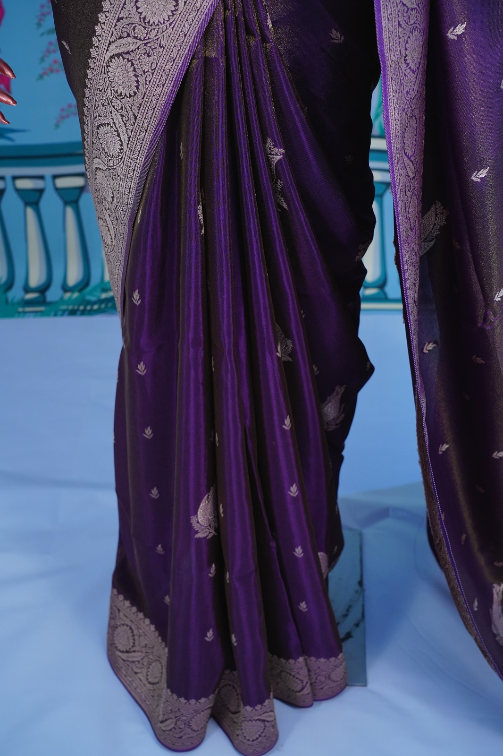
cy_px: 378
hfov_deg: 28.1
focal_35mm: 48
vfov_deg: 41.1
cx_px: 252
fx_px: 1006
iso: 1250
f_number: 6.3
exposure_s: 1/500
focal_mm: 48
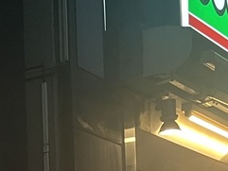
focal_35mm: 145
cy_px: 330
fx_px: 956
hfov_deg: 11.7
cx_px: -278
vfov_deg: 9.6
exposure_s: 1/50
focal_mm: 5.1
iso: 125
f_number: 1.6
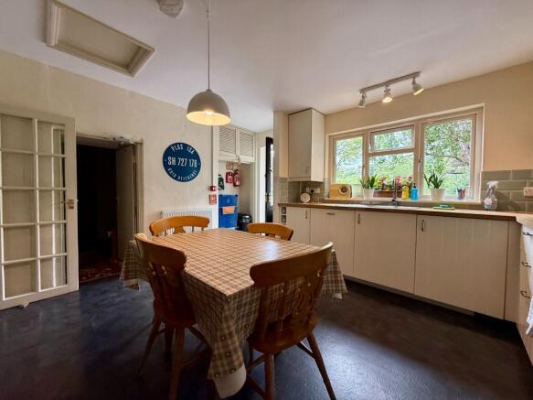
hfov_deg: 102.1
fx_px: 216
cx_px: 266
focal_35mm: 14
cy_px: 200
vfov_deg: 85.7
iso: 160
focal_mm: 2.22
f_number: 2.2
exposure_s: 1/99
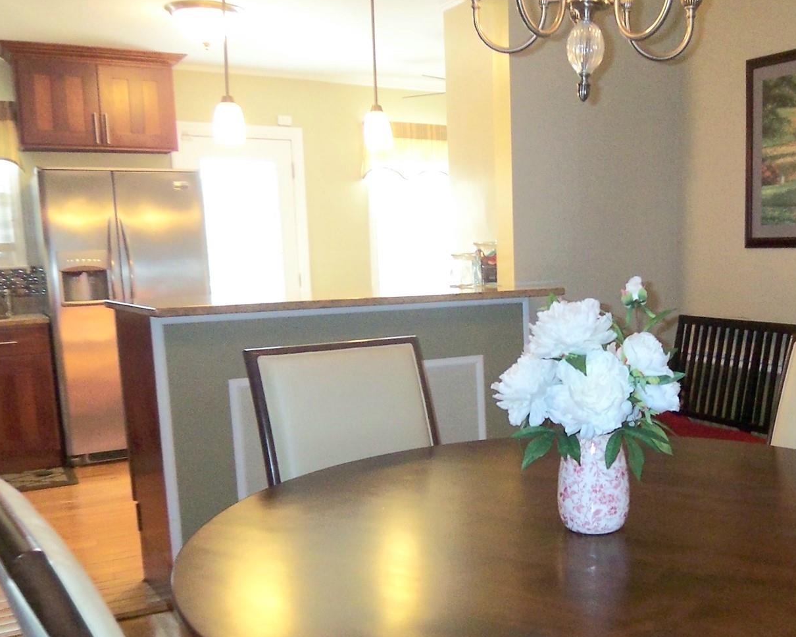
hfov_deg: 47.0
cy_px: 386
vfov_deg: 39.0
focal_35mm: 38
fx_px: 895
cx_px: 541
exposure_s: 1/30
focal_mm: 3.8
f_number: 2.8
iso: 200
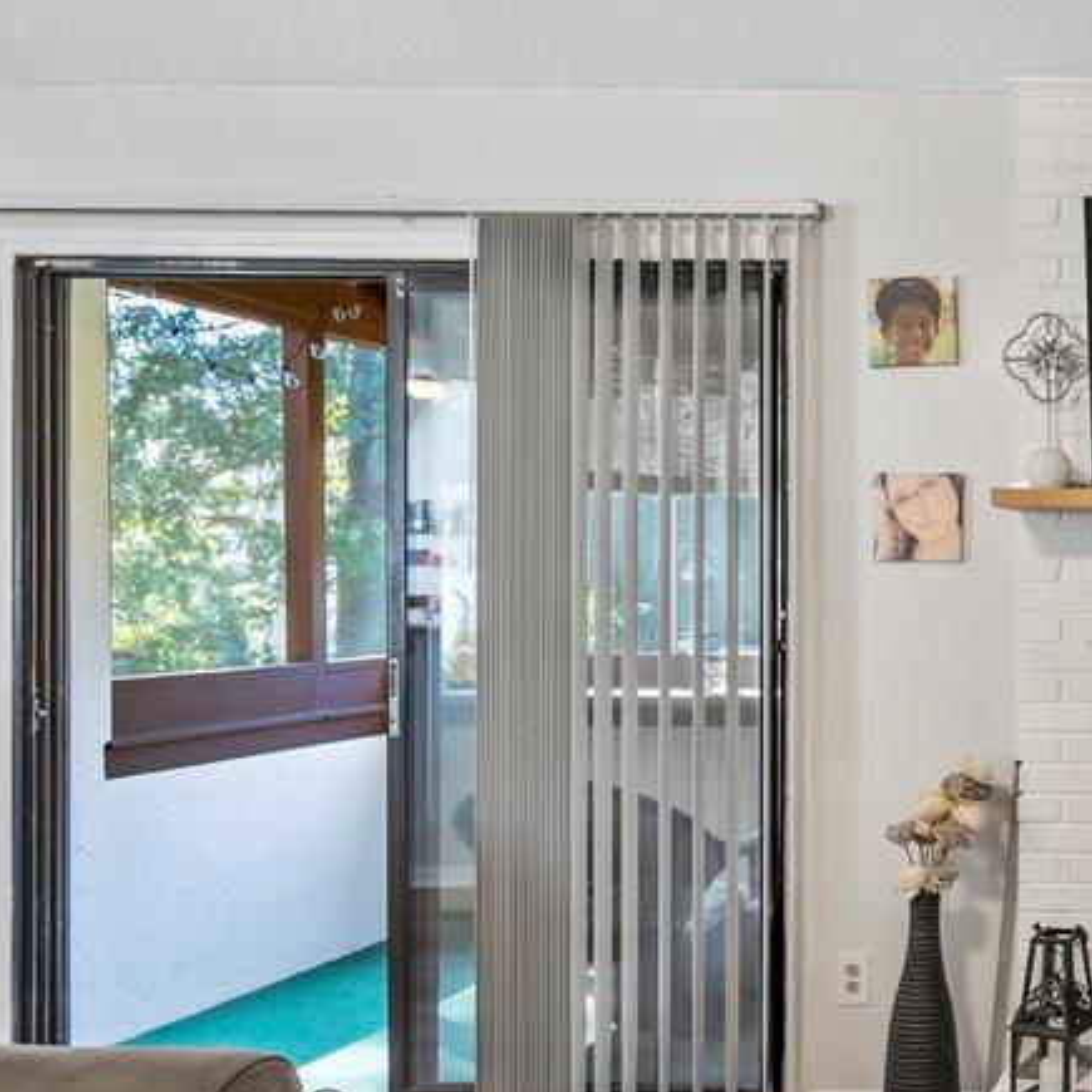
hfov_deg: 33.3
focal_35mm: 40
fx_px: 1428
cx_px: 1341
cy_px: 586
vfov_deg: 41.8
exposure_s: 1/160
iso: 1600
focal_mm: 16
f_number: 4
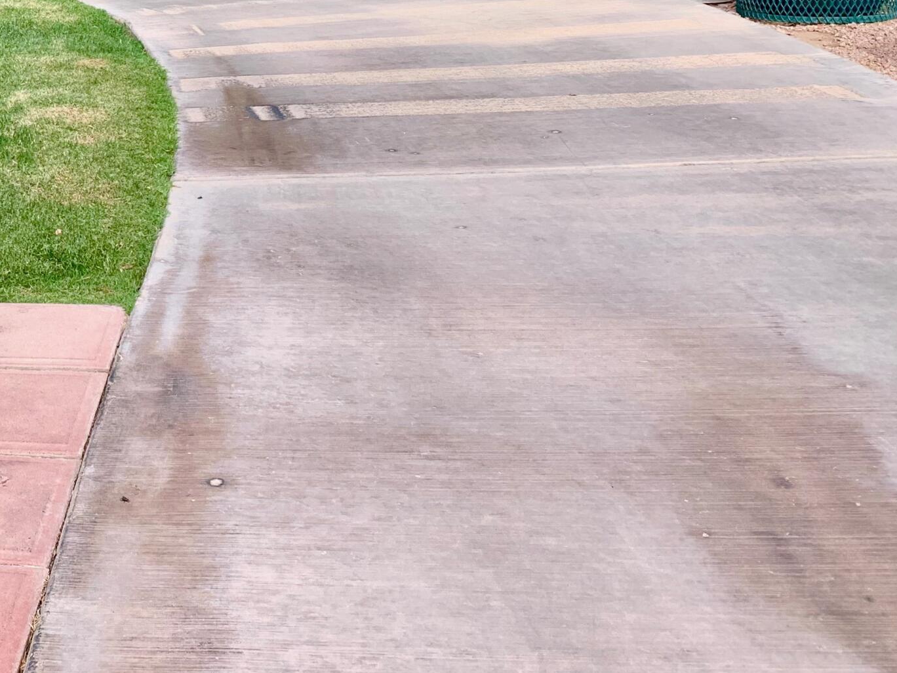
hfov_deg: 32.0
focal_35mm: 57
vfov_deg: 24.3
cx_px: 70
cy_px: -30
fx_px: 1477
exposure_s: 1/871
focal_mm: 4.25
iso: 25
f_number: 1.8
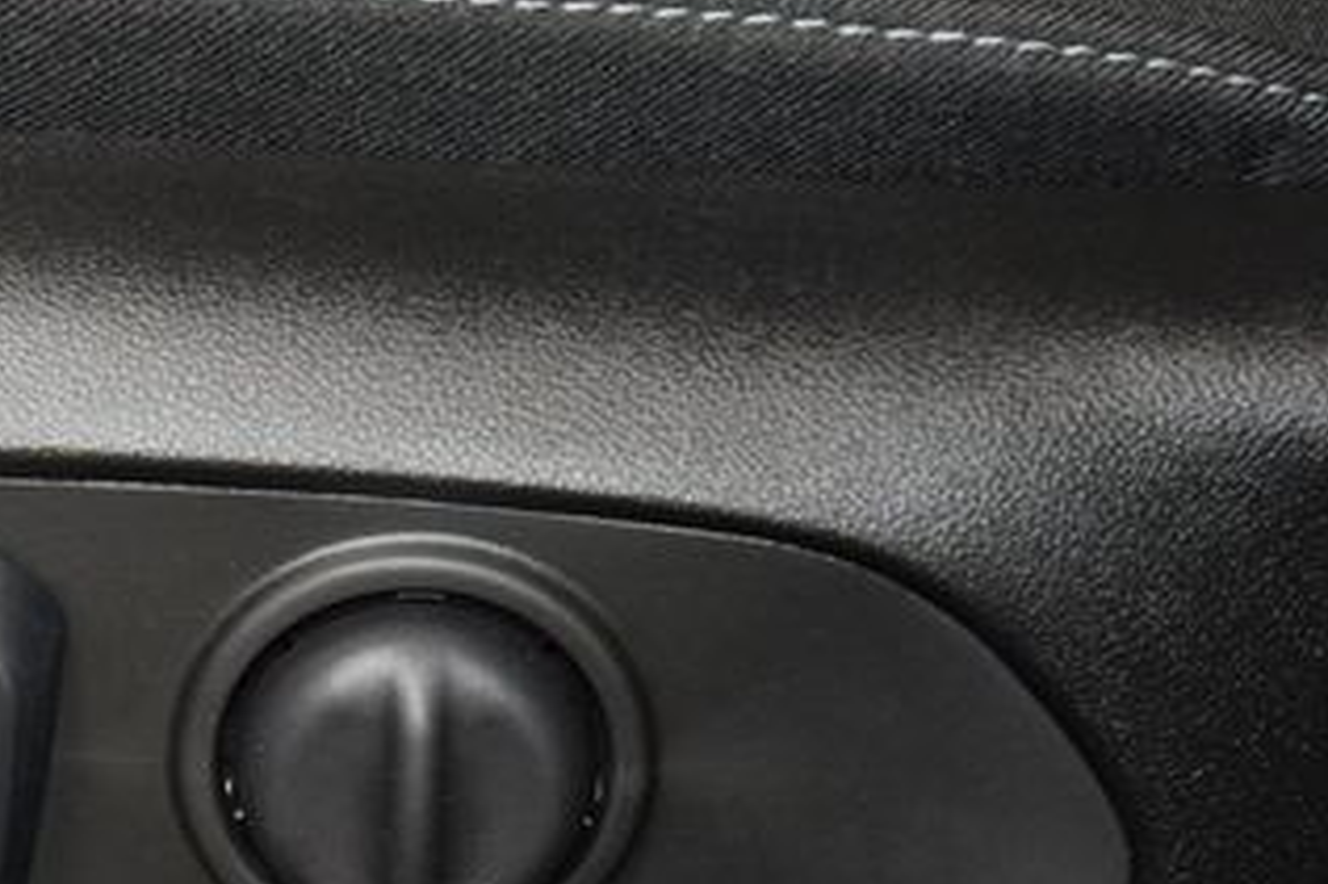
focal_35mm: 212
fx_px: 7816
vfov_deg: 6.5
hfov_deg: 9.6
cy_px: 719
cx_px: 29
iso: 2500
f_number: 4.5
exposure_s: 1/50
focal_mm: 70
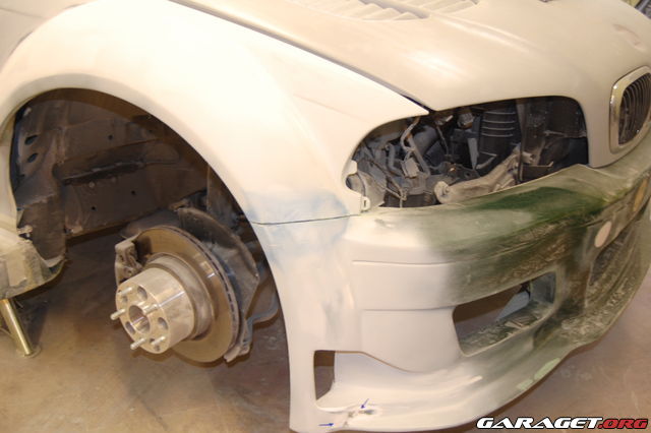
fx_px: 705
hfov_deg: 49.6
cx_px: 326
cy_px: 216
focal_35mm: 39
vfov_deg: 34.2
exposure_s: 1/8
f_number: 4.2
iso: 400
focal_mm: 26
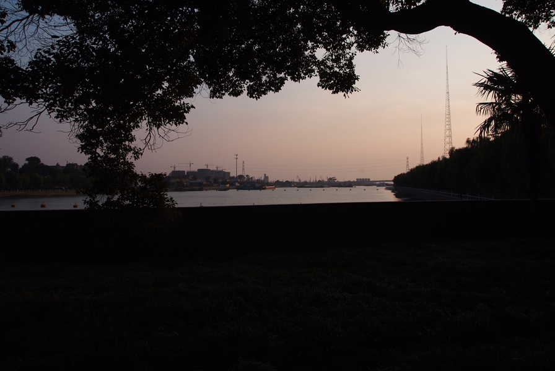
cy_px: 186
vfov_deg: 28.2
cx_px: 278
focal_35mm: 48
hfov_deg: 41.1
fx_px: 741
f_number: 10
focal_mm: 32
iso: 200
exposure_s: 1/400
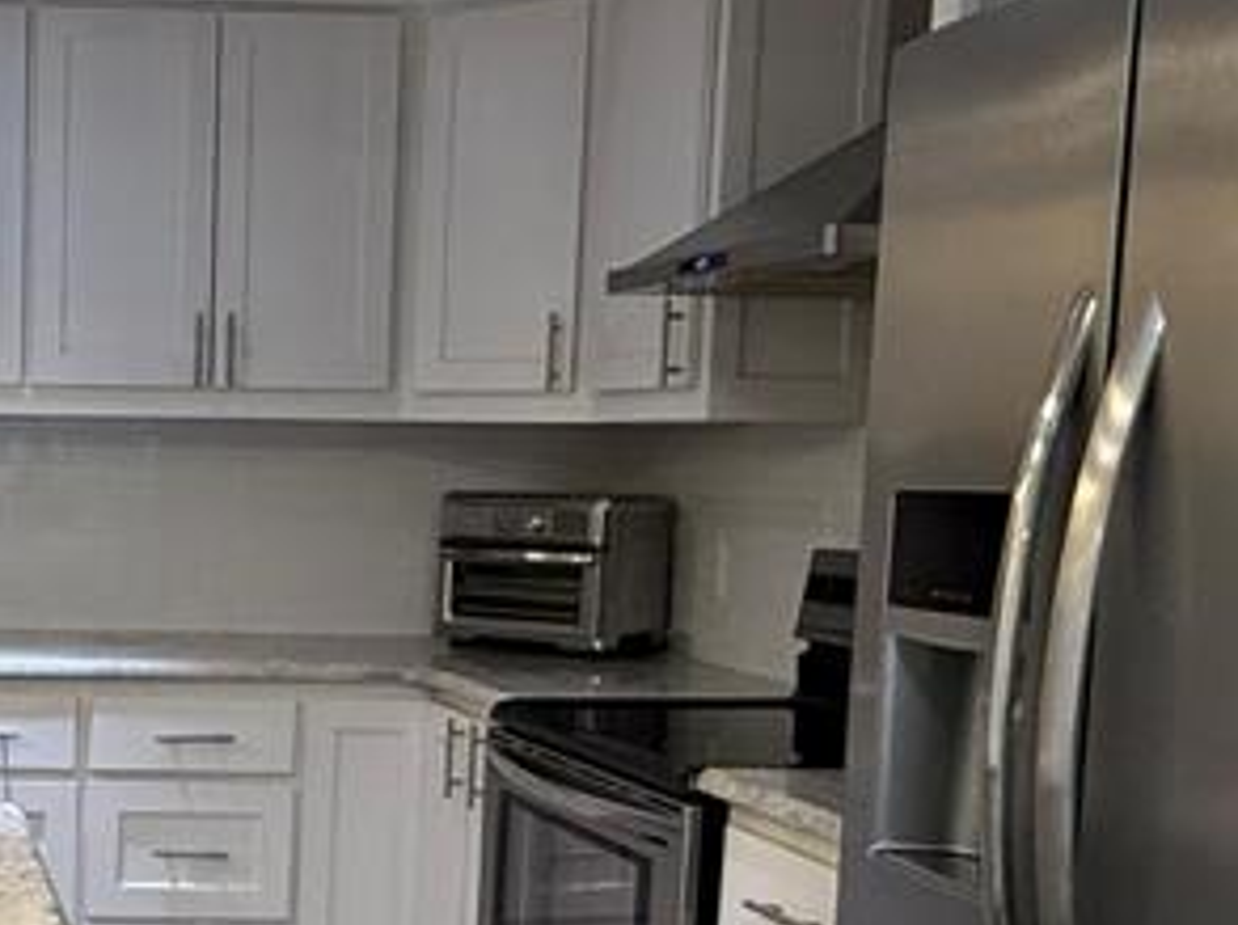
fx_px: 1750
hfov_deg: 34.8
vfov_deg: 29.4
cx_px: -42
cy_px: 629
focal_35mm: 49
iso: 250
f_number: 2.2
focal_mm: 2.22
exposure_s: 1/120
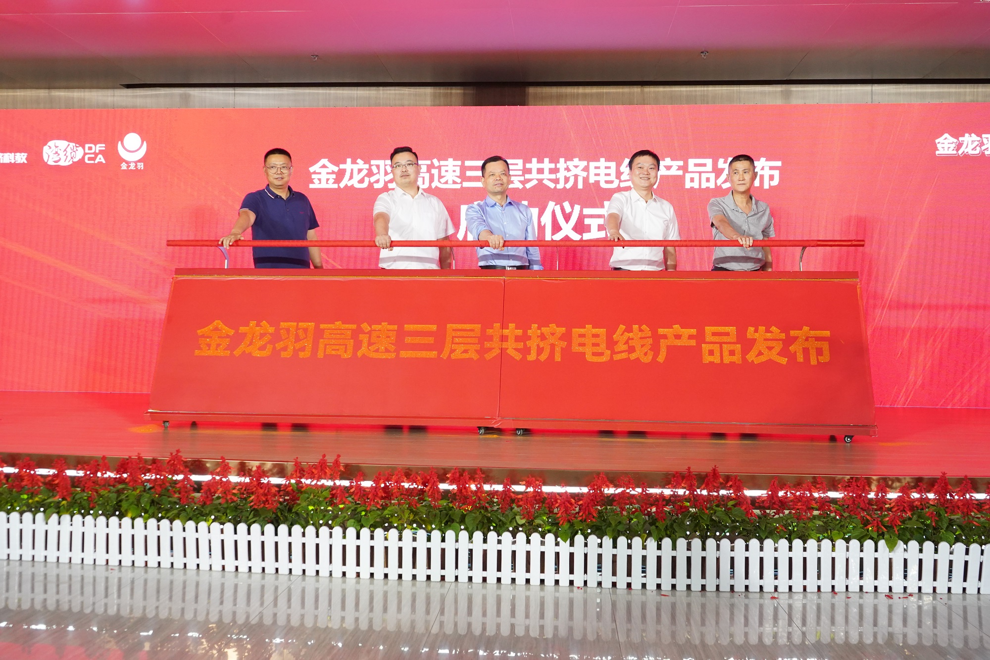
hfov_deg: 57.2
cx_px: 495
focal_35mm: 33
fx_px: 907
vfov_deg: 40.0
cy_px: 330
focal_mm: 33
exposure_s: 1/250
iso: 5000
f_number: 5.6
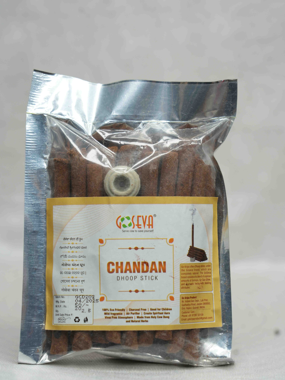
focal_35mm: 104
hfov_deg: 14.2
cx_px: 142
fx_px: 1142
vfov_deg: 18.9
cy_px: 188
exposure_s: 1/60
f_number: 5.6
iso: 200
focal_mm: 96
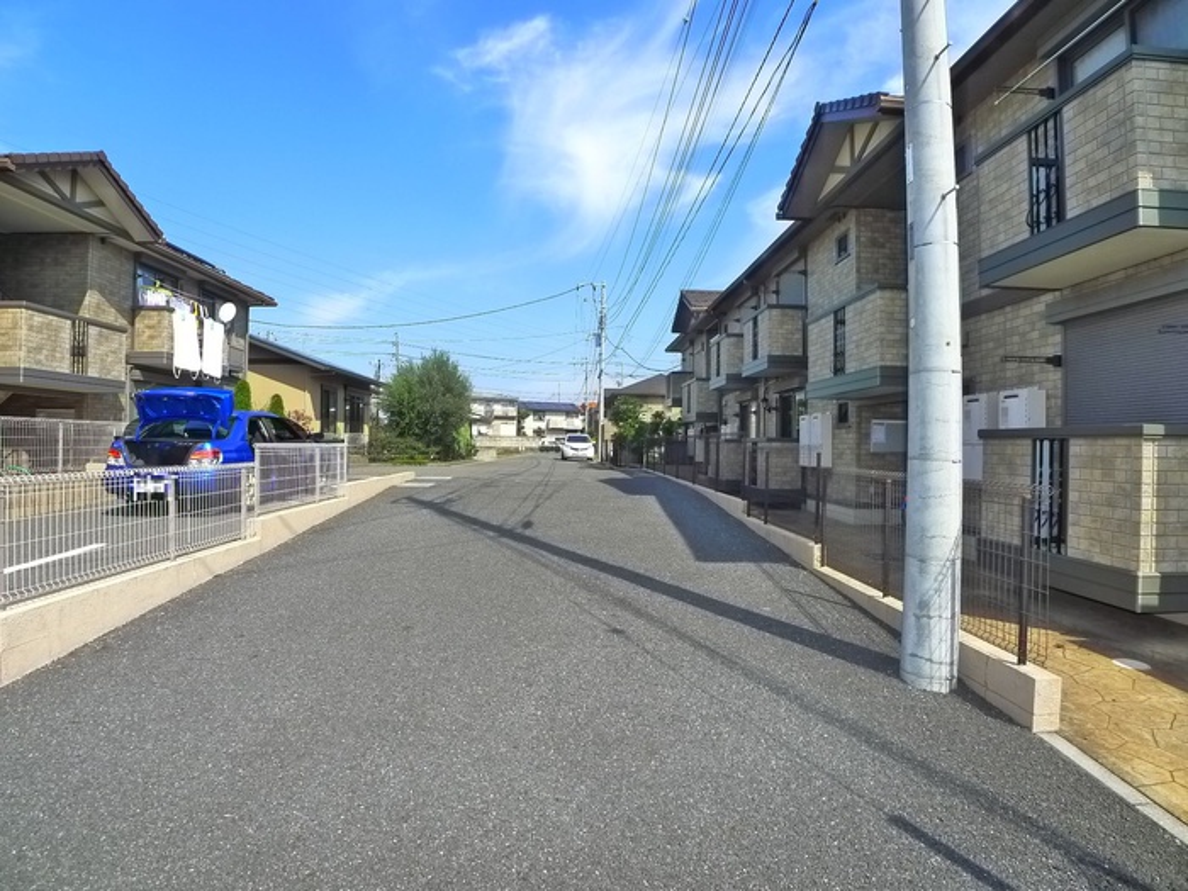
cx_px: 594
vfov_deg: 56.8
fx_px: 824
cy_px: 446
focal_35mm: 24
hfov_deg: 71.6
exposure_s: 1/640
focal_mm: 5.1
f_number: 4
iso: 400
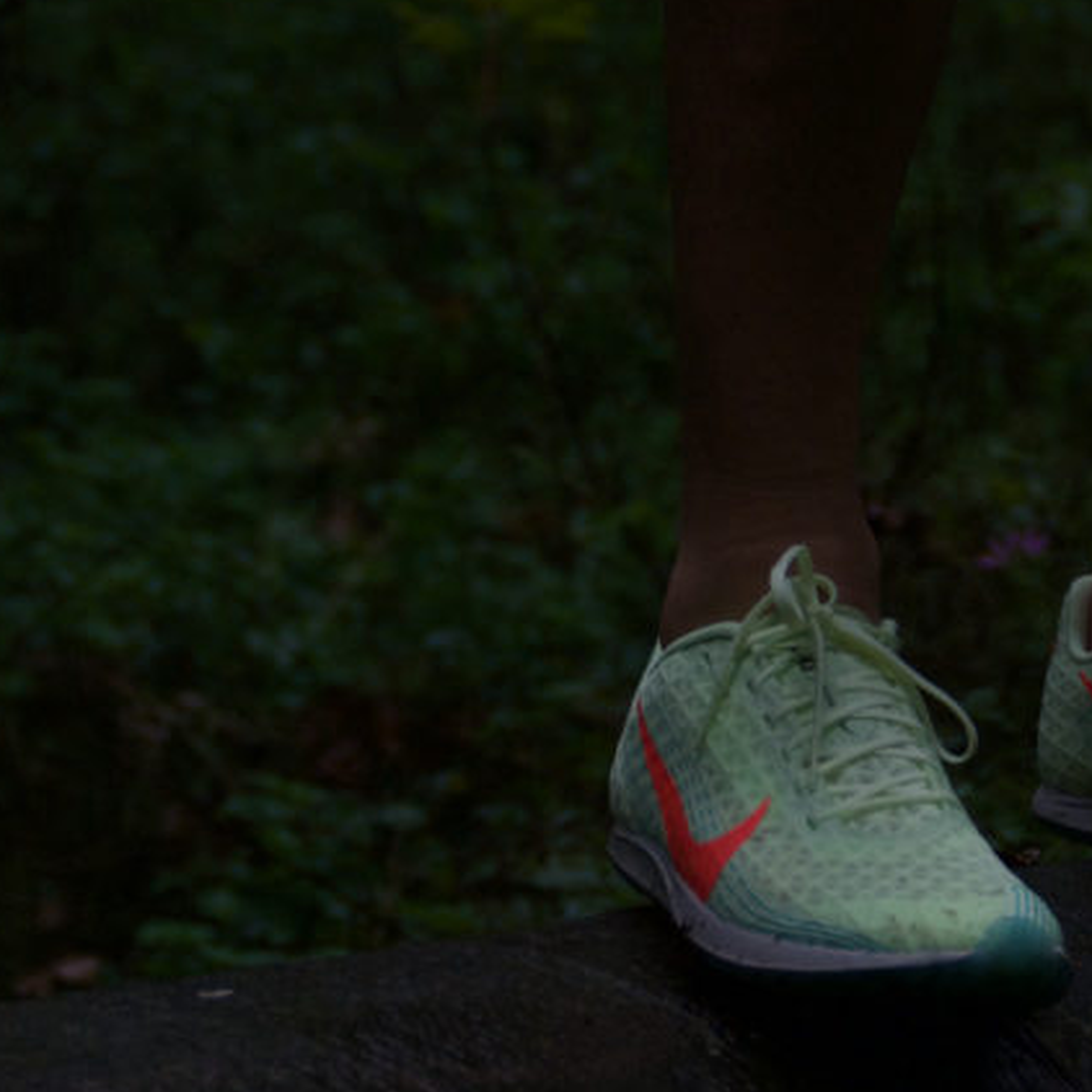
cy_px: 433
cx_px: 854
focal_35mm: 186
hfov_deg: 9.4
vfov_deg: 9.4
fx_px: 6638
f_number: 5
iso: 400
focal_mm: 60
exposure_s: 1/320
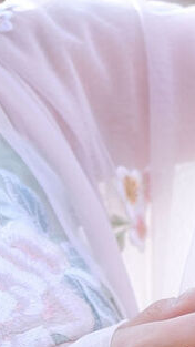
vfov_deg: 3.2
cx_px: -152
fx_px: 6206
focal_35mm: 675
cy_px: 179
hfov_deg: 1.8
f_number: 2.8
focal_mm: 128
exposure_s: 1/200
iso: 200
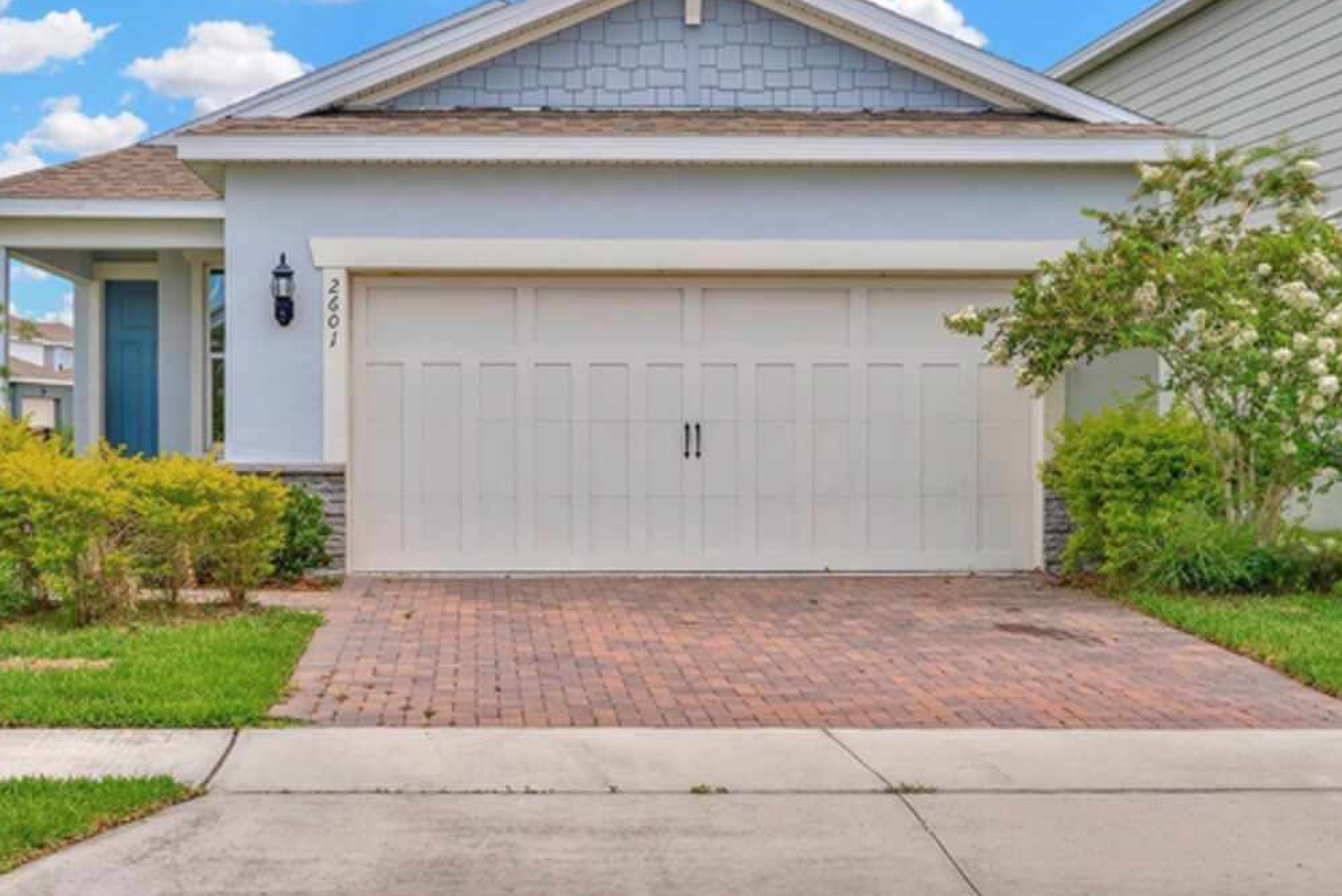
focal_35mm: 59
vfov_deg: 23.0
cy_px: 453
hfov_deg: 33.9
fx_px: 2200
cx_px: 570
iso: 100
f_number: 5.6
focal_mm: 46
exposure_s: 1/640
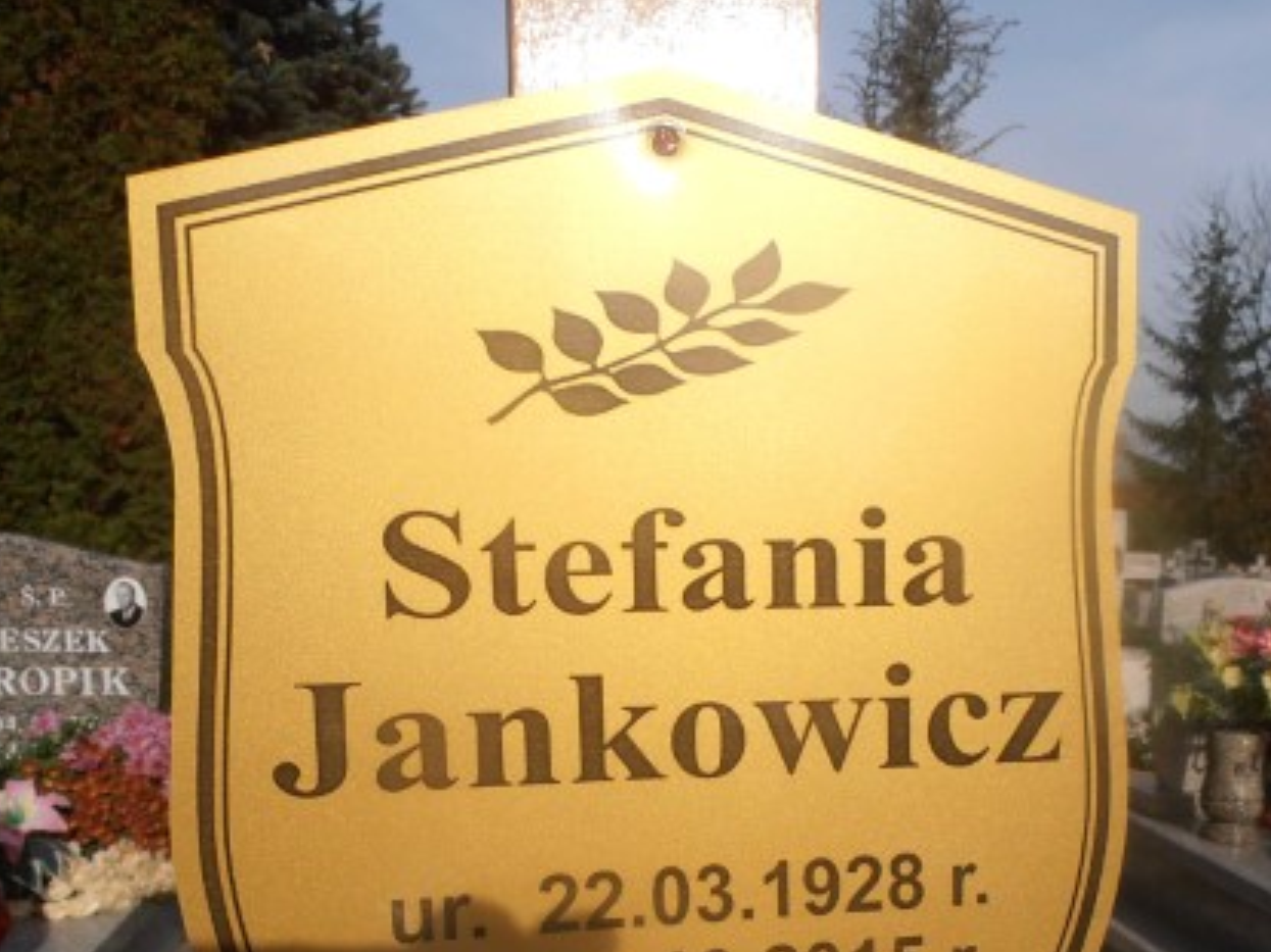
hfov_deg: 49.7
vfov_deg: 37.6
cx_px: 784
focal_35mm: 37
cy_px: 719
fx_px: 1358
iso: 80
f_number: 7.9
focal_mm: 4.2
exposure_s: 1/320
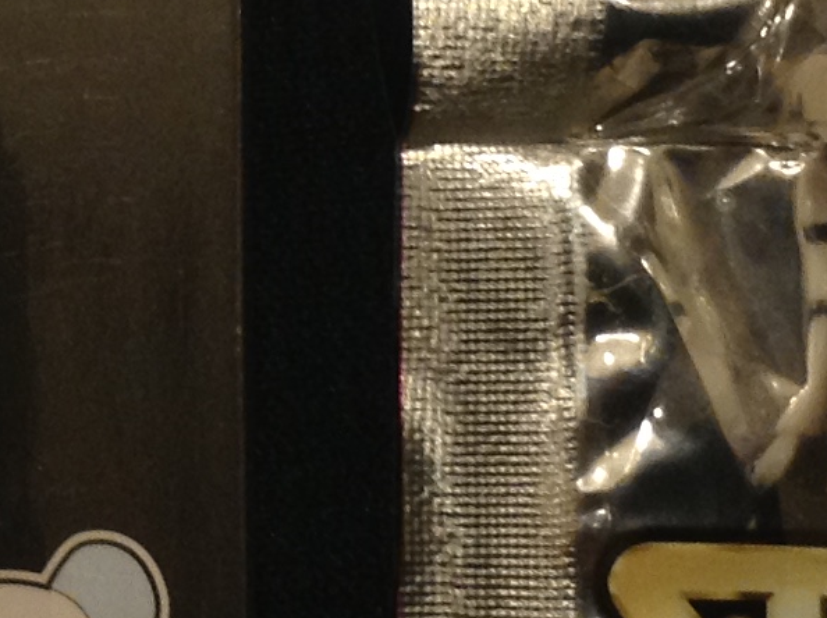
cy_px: 138
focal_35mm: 144
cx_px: 192
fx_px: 3436
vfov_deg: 10.3
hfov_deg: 13.7
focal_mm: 3.3
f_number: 2.4
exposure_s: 1/25
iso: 64
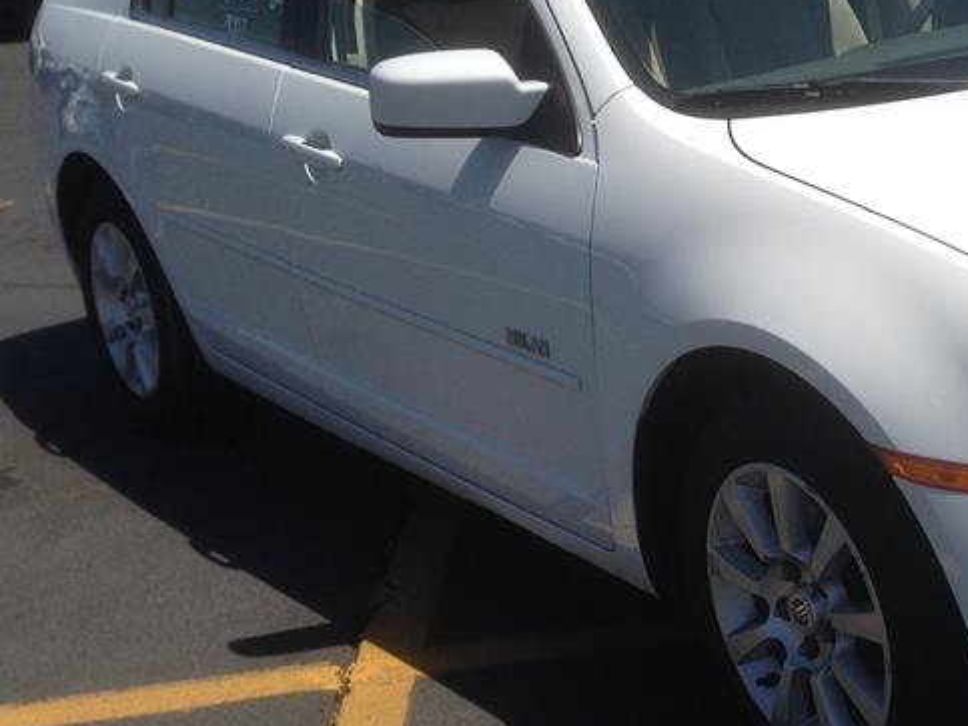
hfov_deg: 26.5
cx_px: 930
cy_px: 295
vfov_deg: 21.0
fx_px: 1957
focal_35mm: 70
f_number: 2.4
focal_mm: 4.13
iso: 50
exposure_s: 1/2169
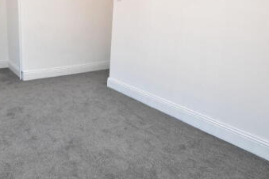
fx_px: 217
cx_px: 60
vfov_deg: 44.1
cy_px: 54
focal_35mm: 29
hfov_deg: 59.4
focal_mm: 10
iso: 800
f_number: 8
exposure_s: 1/60
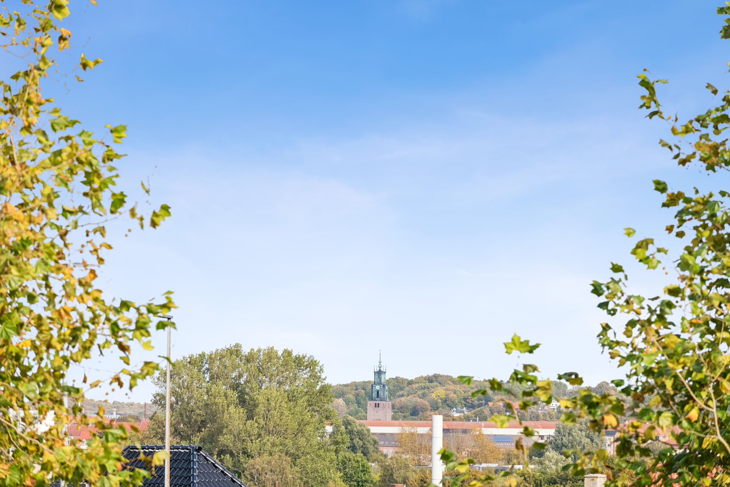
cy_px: 244
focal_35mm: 200
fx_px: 4055
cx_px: 365
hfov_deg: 10.3
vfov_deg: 6.9
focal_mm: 200
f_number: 10
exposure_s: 1/800
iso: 800
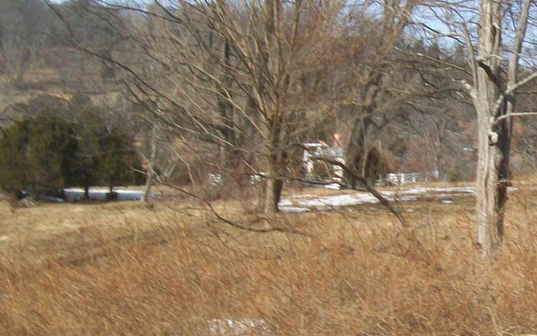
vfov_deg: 13.5
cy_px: 333
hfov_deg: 20.9
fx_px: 1405
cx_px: 542
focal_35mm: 96
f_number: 4.9
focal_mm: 6.1
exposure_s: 1/320
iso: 64
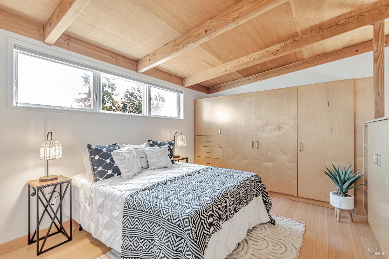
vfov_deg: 77.3
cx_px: 194
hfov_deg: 100.4
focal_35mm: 15
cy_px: 130
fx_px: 162
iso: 100
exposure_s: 1/6
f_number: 8
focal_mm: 10
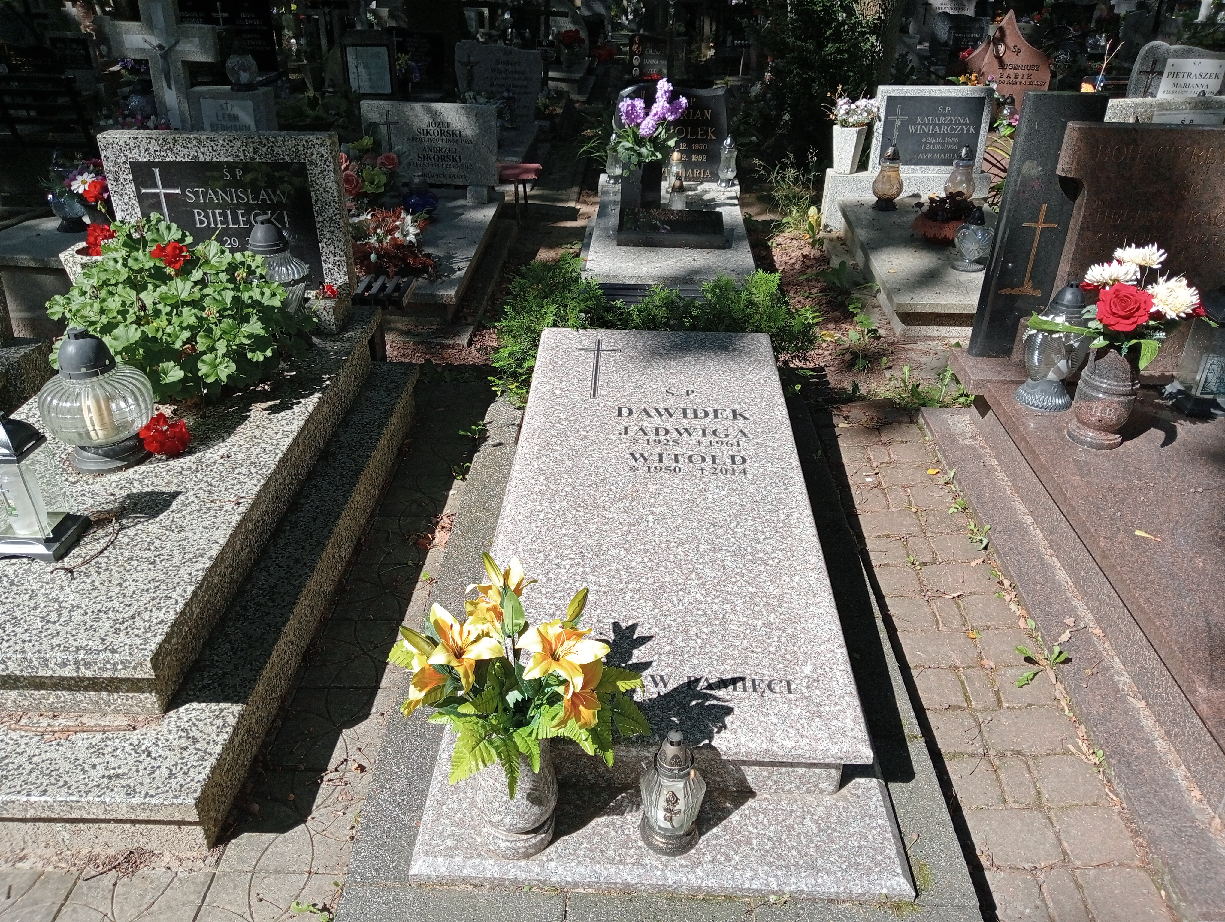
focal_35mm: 28
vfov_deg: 49.9
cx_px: 612
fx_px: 992
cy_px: 461
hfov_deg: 63.4
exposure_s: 1/480
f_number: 1.8
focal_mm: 4.04
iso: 115
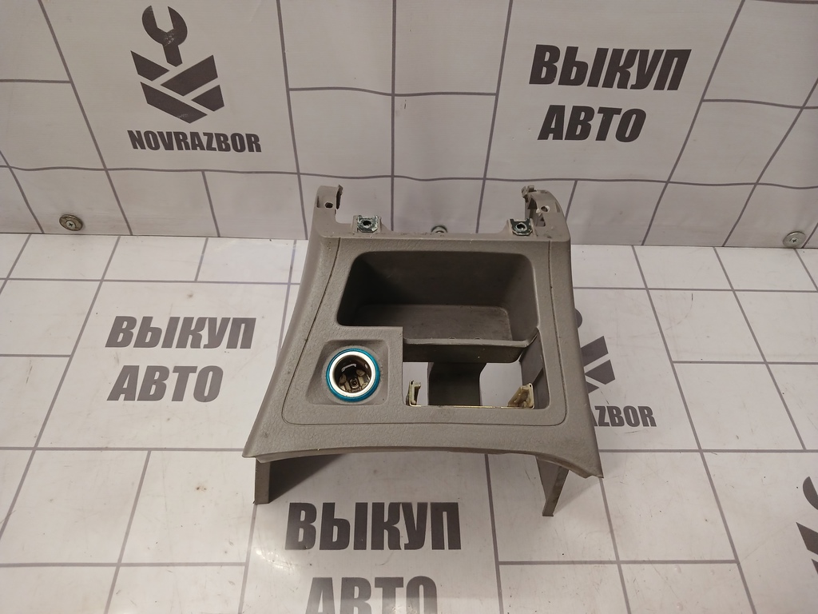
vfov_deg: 51.4
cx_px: 409
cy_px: 307
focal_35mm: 27
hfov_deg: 65.3
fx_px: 638
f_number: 1.8
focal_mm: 4
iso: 125
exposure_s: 1/50
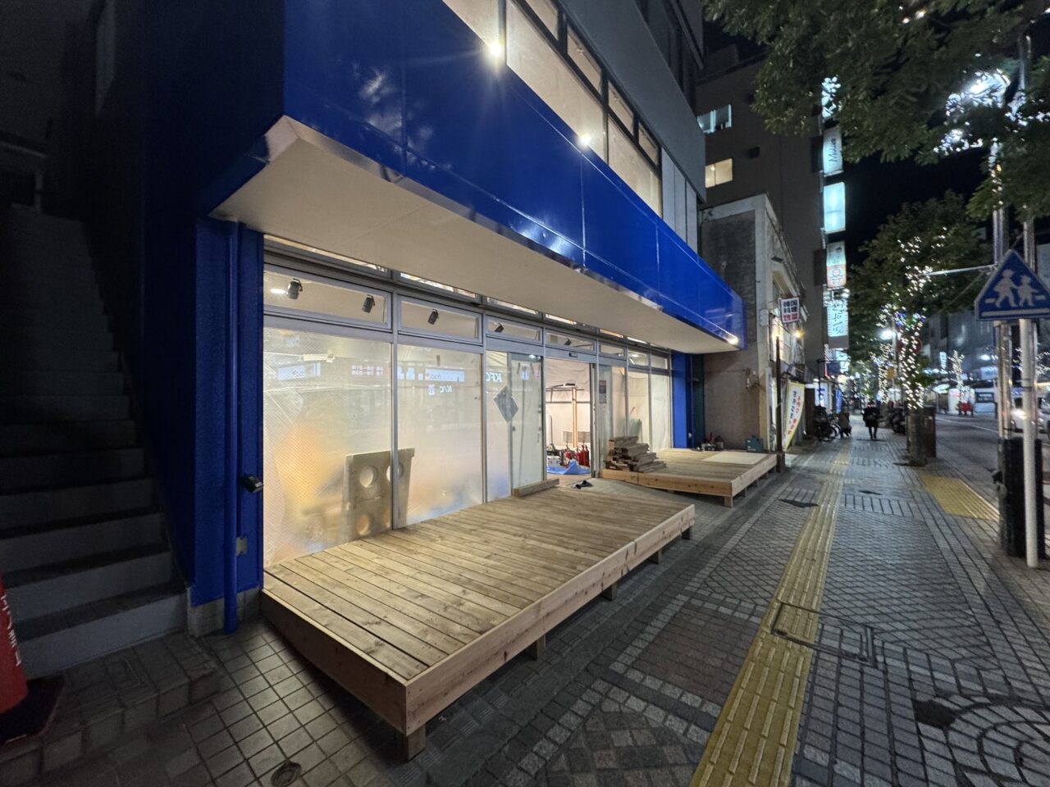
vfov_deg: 85.7
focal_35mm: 14
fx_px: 425
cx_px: 525
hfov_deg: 102.1
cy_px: 394
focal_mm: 2.22
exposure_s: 1/50
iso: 200
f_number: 2.2
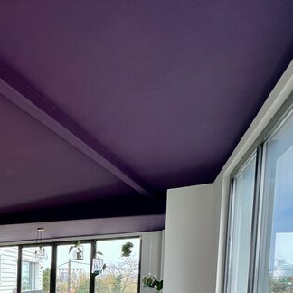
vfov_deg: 41.0
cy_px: 305
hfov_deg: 36.7
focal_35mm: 34
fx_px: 326
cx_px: -62
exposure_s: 1/105
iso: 32
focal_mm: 1.57
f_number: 1.8
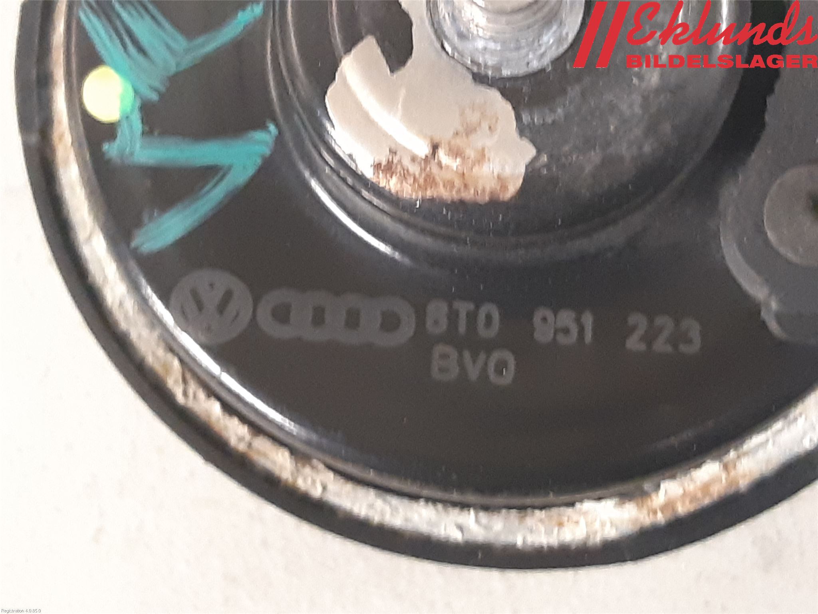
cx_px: 409
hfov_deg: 67.3
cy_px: 307
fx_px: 614
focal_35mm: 26
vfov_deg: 53.1
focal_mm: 3.93
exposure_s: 1/25
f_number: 1.7
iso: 400
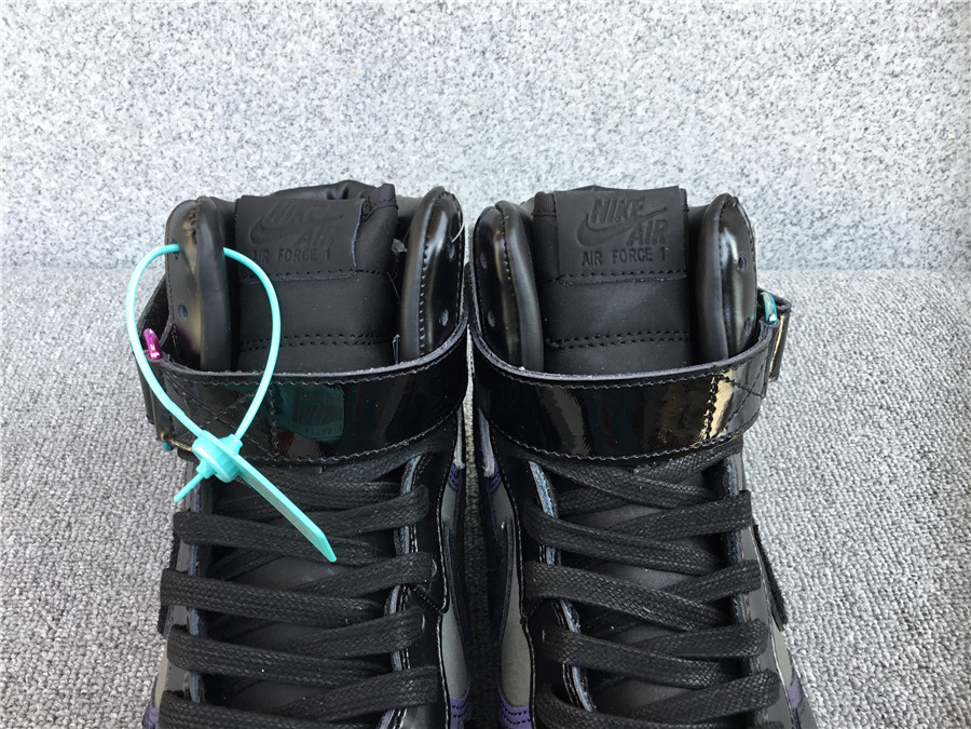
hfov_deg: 58.4
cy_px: 364
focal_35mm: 31
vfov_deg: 45.4
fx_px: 870
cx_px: 486
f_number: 2.4
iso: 40
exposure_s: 1/100
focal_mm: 3.3
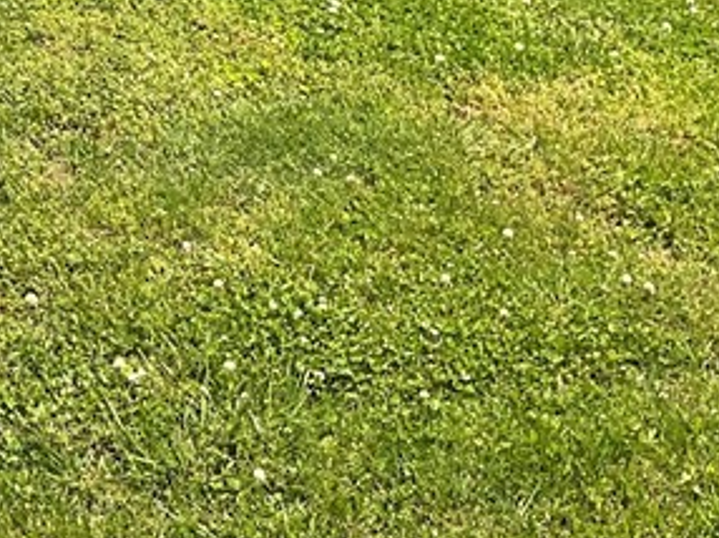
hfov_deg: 17.4
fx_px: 2158
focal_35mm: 104
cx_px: -297
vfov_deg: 13.0
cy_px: -397
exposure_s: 1/1342
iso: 16
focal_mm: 3
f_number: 1.8
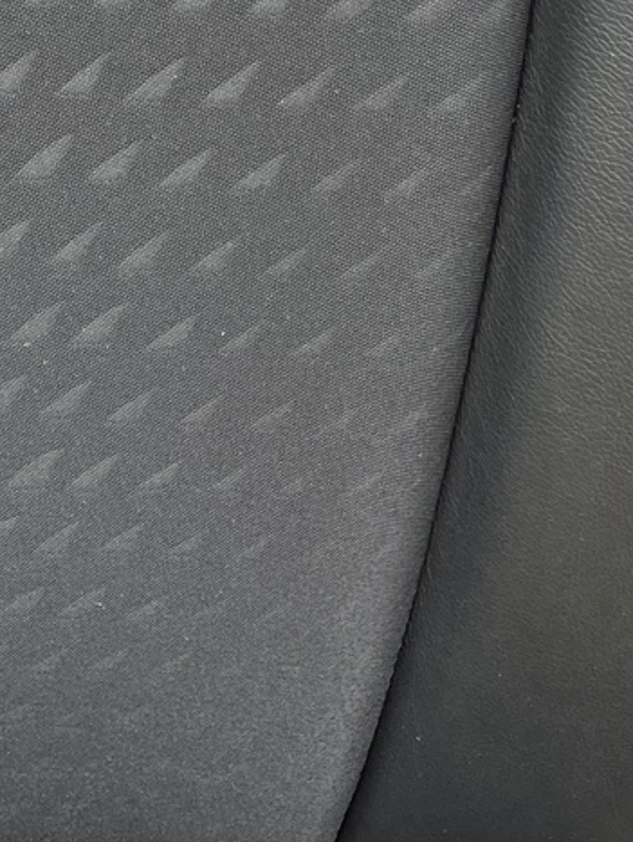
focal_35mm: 89
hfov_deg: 16.0
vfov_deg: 18.2
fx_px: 2167
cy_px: 1437
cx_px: -119
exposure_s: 1/156
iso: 40
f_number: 1.6
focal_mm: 5.1
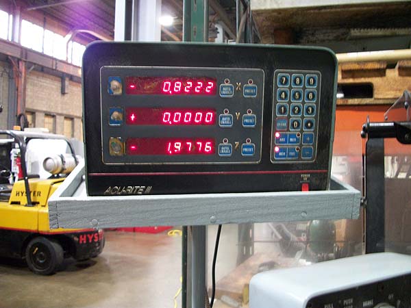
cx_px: 206
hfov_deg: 56.8
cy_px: 154
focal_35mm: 32
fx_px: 380
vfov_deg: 44.2
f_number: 2.9
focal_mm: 5.7
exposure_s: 1/8
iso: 236
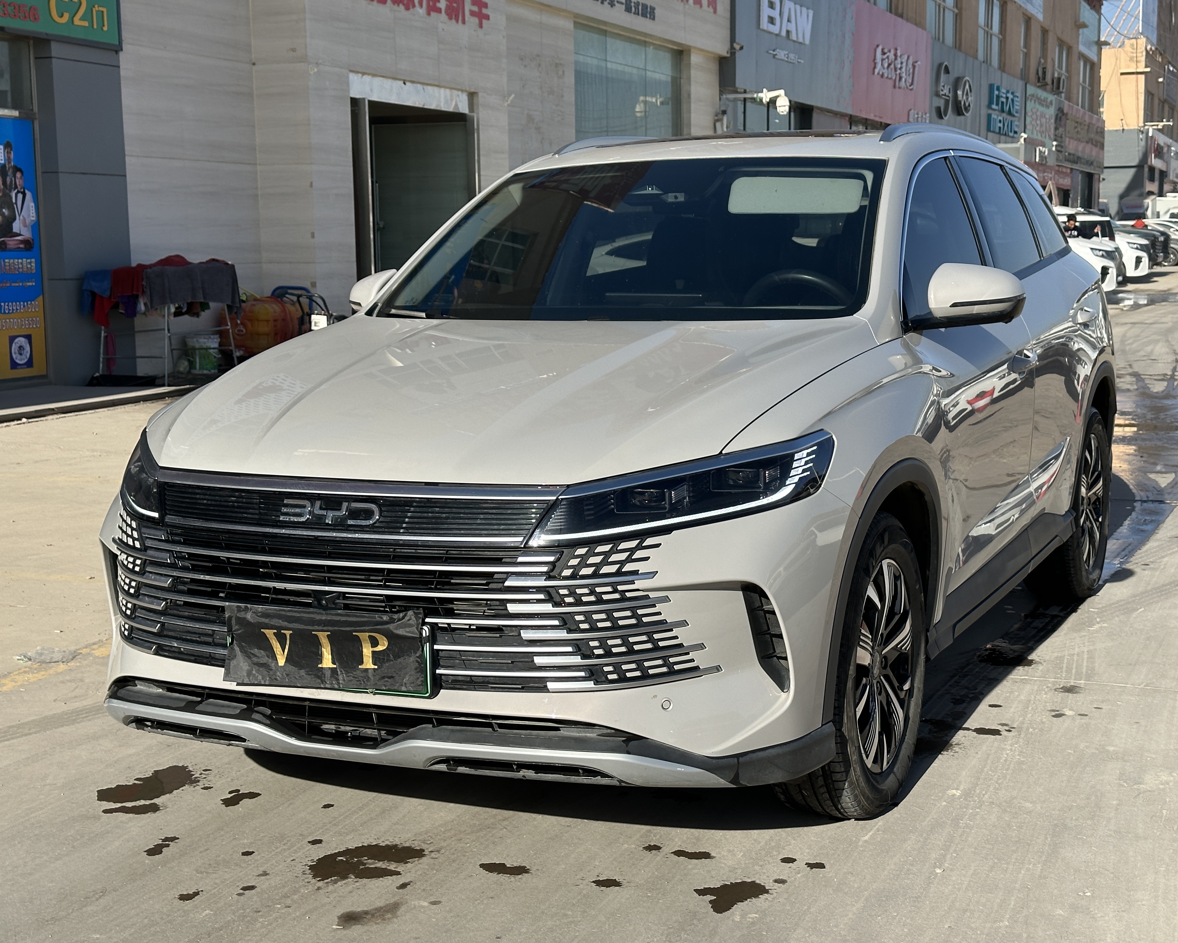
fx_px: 1778
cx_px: 622
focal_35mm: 51
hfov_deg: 36.6
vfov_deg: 29.7
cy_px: 469
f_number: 1.78
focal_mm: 6.86
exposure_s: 1/3876
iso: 64
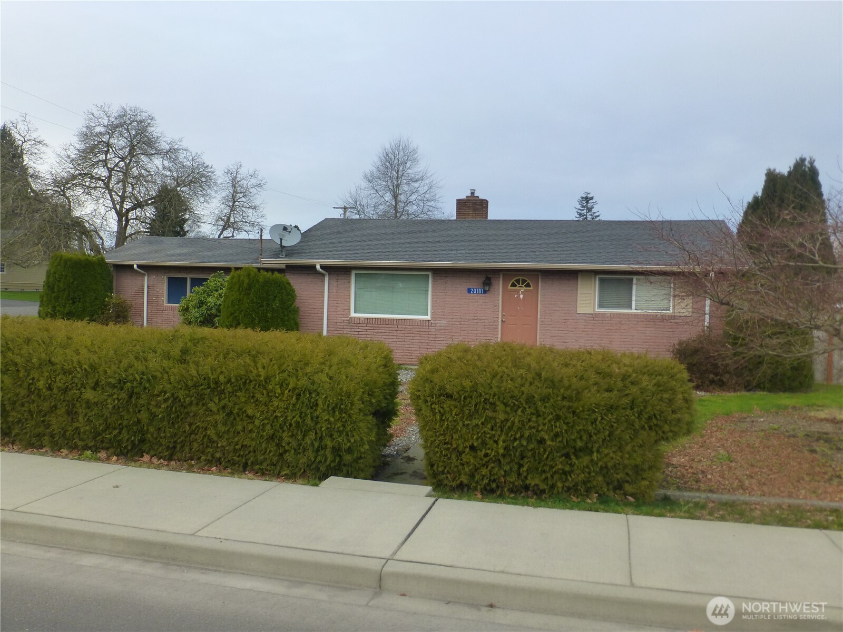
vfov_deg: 46.8
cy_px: 316
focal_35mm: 30
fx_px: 731
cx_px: 422
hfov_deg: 60.0
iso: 160
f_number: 4
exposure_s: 1/250
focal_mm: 5.4
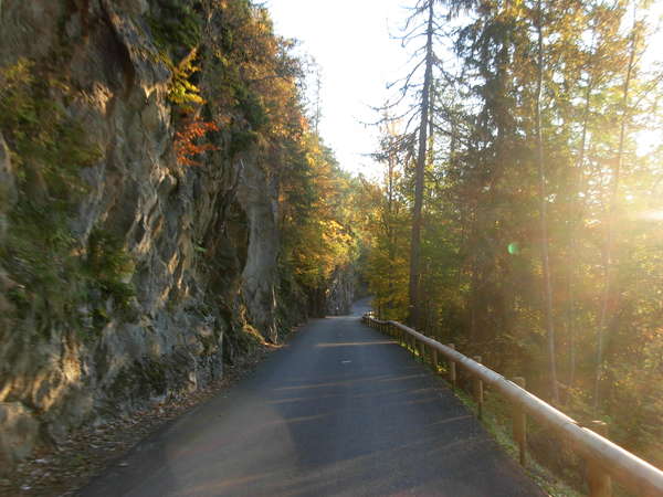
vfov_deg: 37.7
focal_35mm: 38
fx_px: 728
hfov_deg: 49.0
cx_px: 332
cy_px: 248
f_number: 2.9
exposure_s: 1/85.4
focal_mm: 6.3
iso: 79
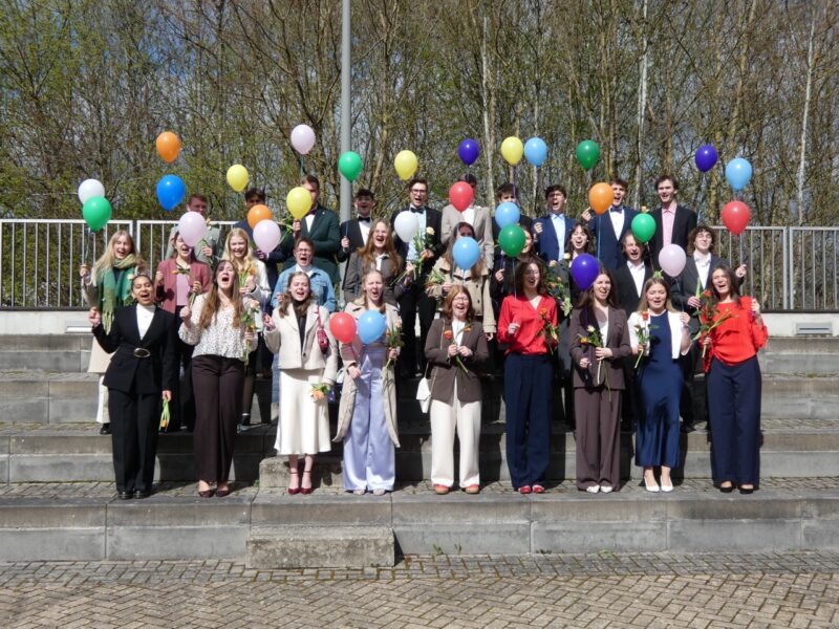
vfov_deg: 35.1
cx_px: 420
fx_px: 994
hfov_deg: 45.8
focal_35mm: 41
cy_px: 314
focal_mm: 7.3
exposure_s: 1/800
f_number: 4
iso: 80
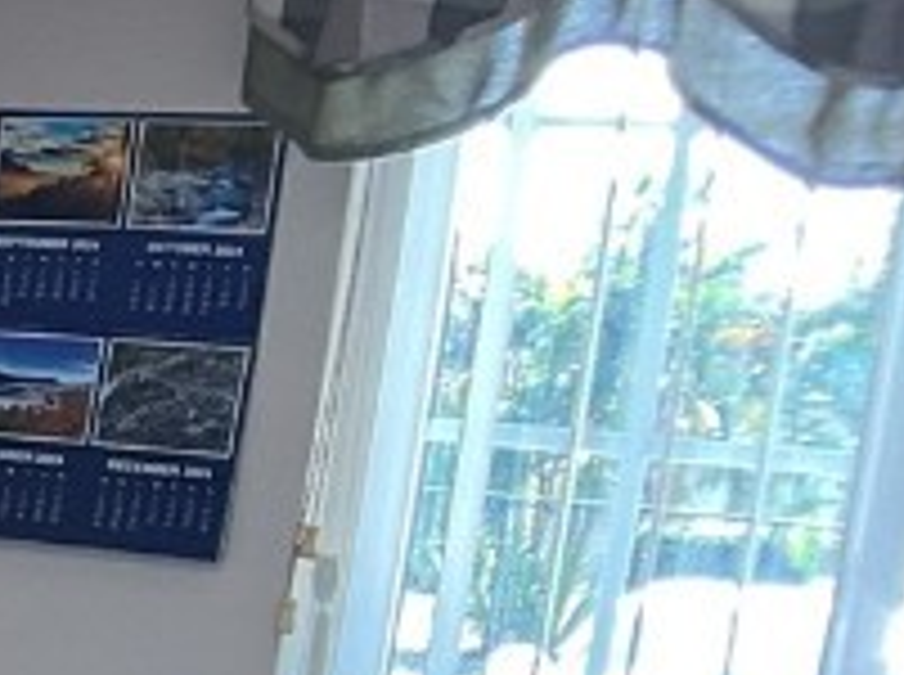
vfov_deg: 9.8
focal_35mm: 148
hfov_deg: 11.1
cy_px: 886
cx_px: -1313
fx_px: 3858
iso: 50
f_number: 1.8
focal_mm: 3
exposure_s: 1/60
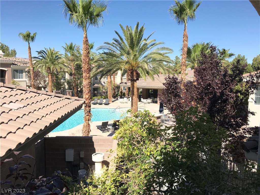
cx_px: 130
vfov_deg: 49.7
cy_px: 98
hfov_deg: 63.4
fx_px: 210
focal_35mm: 28
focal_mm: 3.99
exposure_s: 1/2398
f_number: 1.8
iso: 20
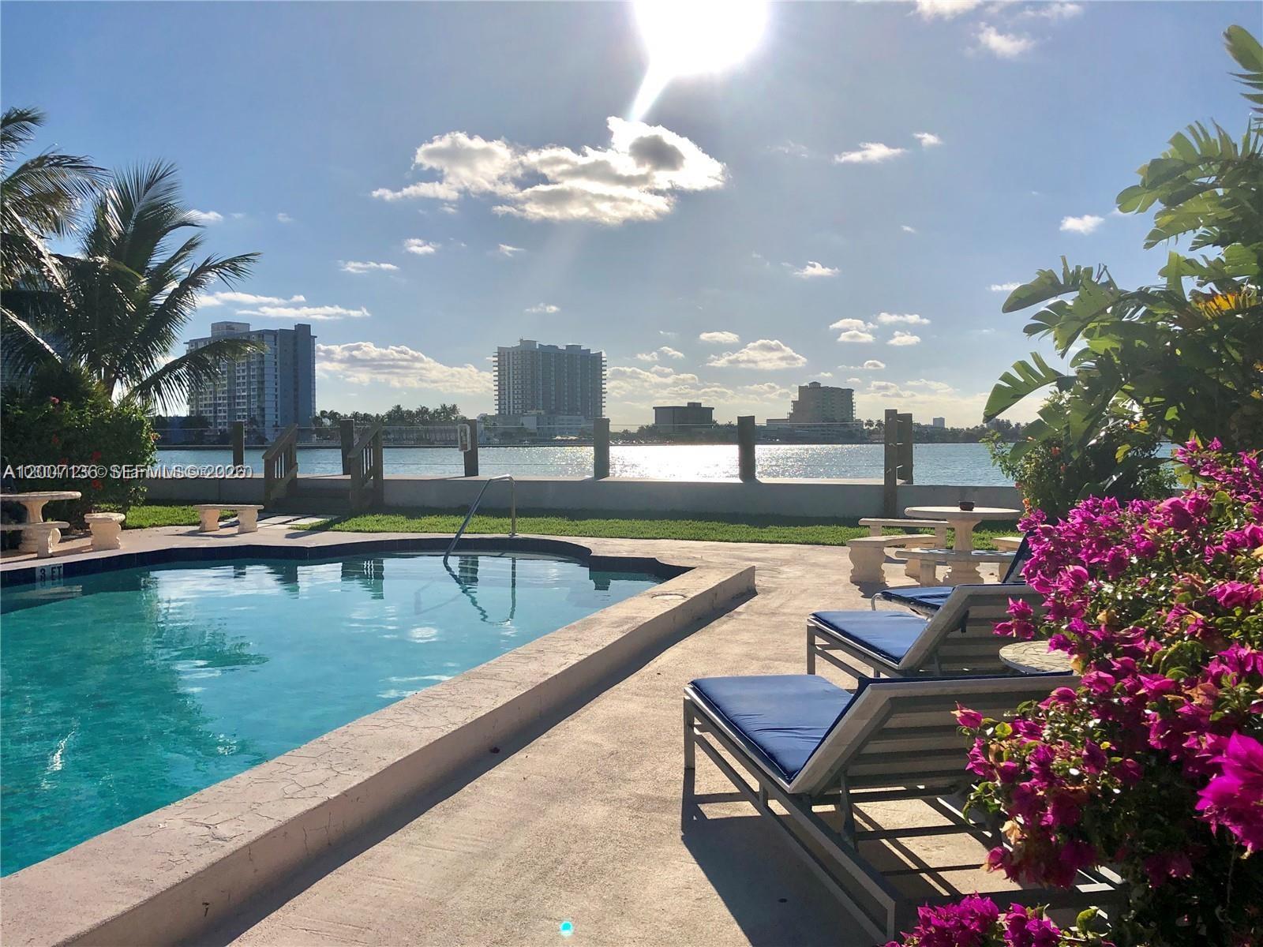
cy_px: 474
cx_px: 632
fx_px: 1022
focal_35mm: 28
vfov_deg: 49.7
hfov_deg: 63.4
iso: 25
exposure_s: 1/9615
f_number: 1.8
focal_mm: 4
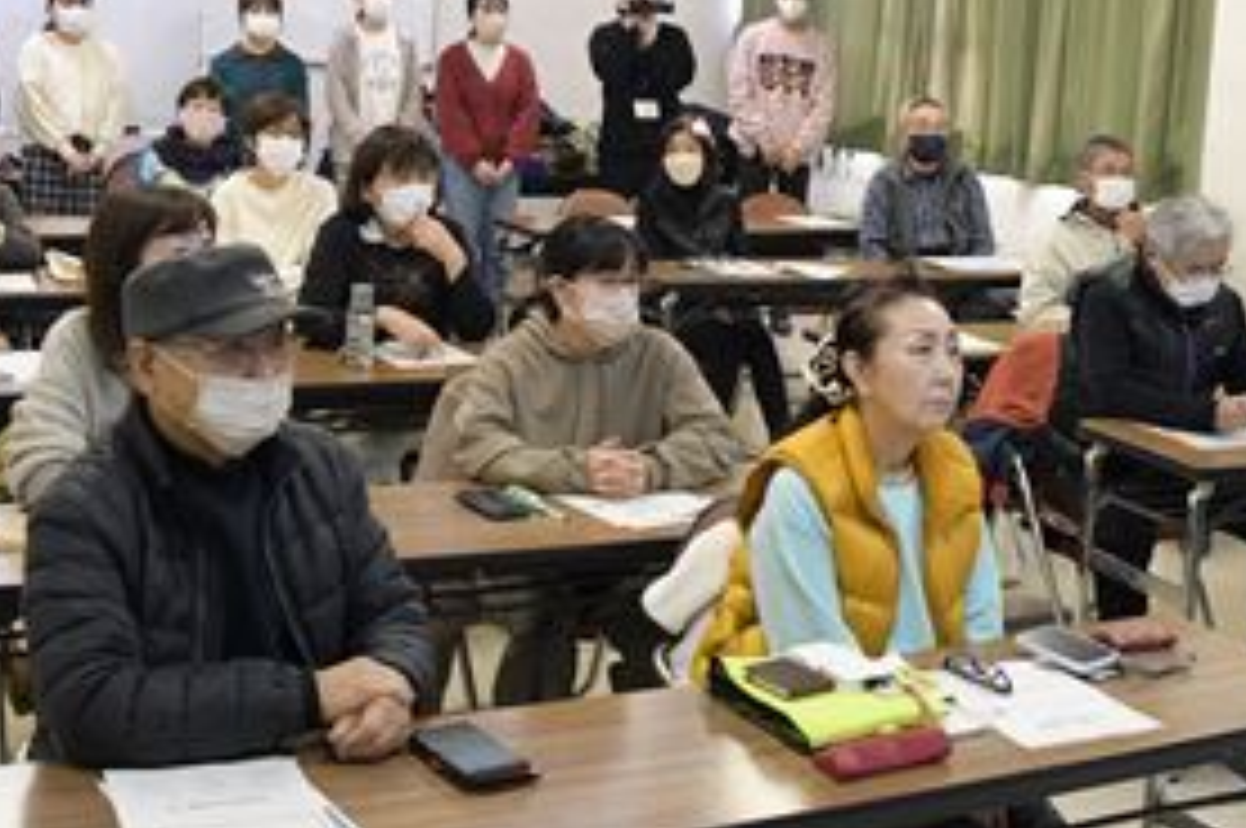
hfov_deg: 34.8
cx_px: 846
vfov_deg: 23.7
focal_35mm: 57
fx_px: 1967
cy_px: 290
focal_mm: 21
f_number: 5.6
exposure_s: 1/125
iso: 3200
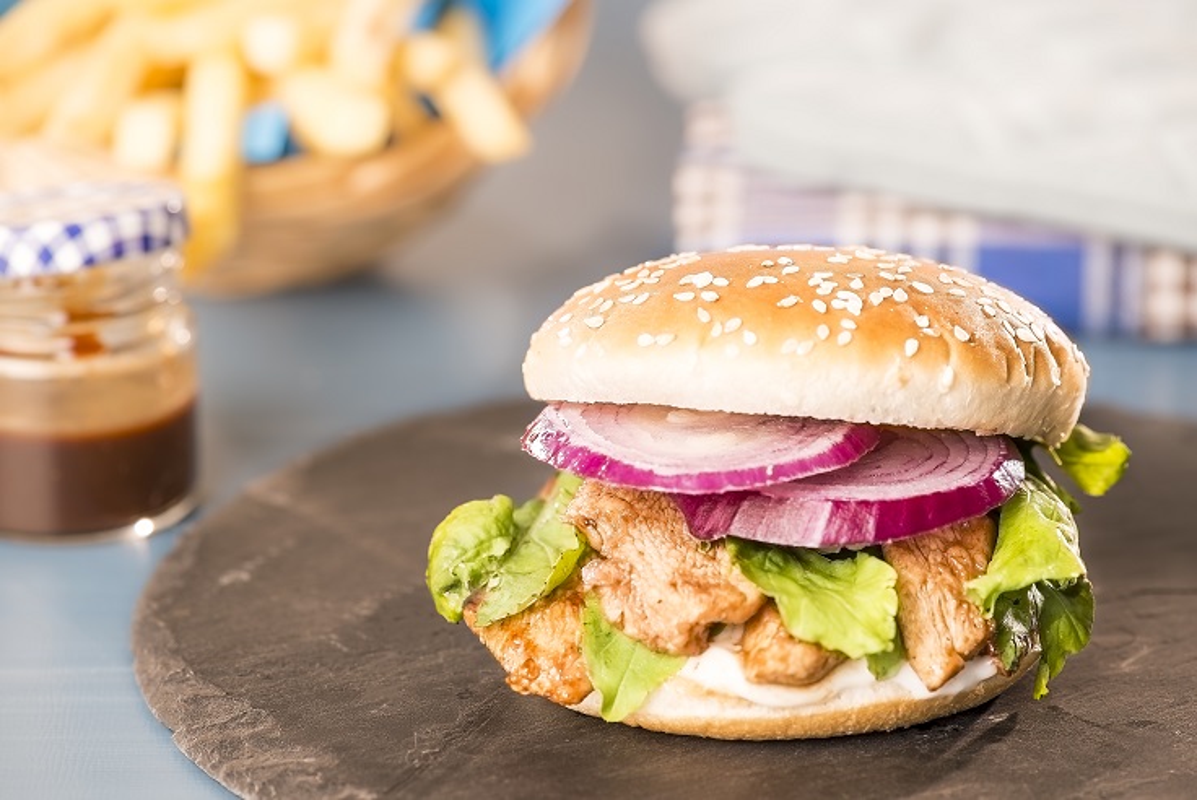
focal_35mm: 105
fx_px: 3494
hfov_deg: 19.4
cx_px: 598
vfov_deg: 13.1
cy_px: 400
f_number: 8
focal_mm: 105
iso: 100
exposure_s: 3
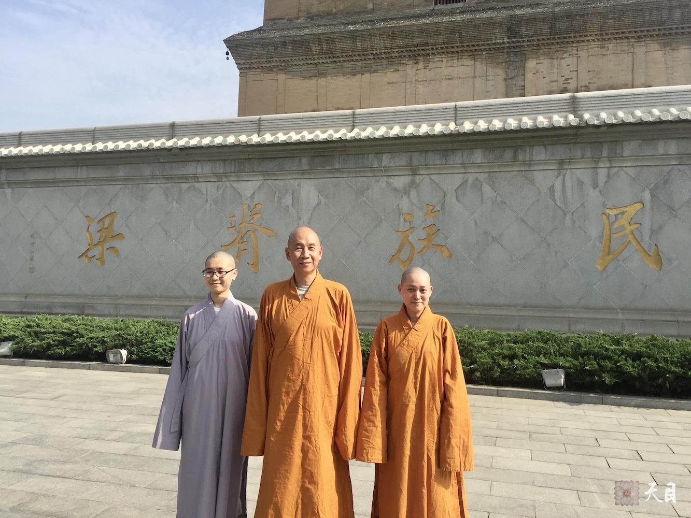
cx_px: 346
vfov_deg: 48.2
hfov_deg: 61.7
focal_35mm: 29
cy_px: 259
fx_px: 579
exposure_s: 1/1582
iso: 32
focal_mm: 4.15
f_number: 2.2
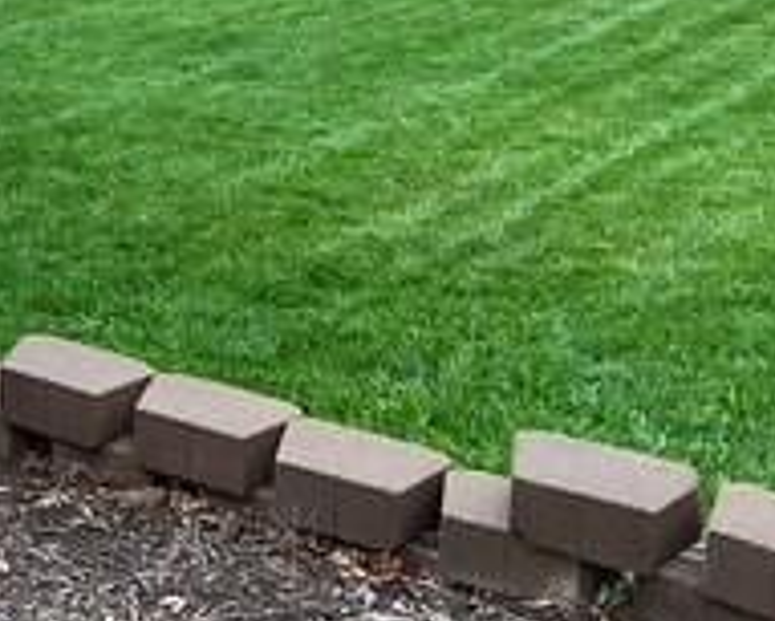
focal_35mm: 95
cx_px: -243
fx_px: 2180
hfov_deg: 18.7
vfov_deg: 15.8
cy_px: -45
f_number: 1.8
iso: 25
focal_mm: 3
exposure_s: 1/153
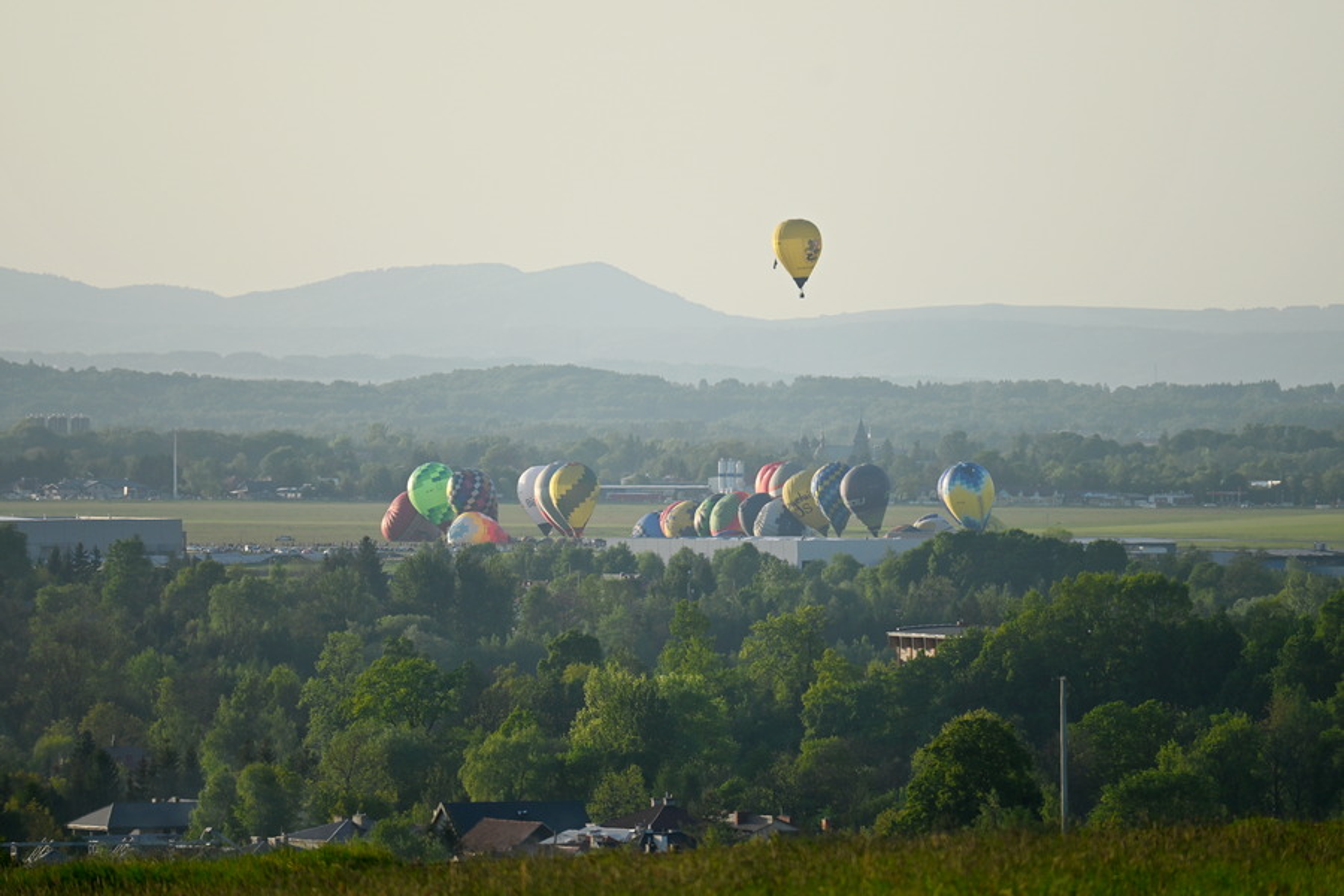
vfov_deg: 3.7
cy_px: 448
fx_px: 13999
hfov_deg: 5.5
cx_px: 672
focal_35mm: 375
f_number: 6.3
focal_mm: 250
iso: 100
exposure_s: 1/320
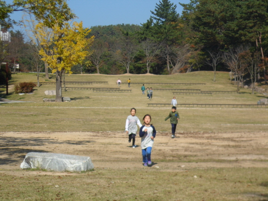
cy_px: 100
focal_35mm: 104
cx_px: 134
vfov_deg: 14.2
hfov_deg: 18.9
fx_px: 805
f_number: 5.1
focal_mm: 19.6
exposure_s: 1/500
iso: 80
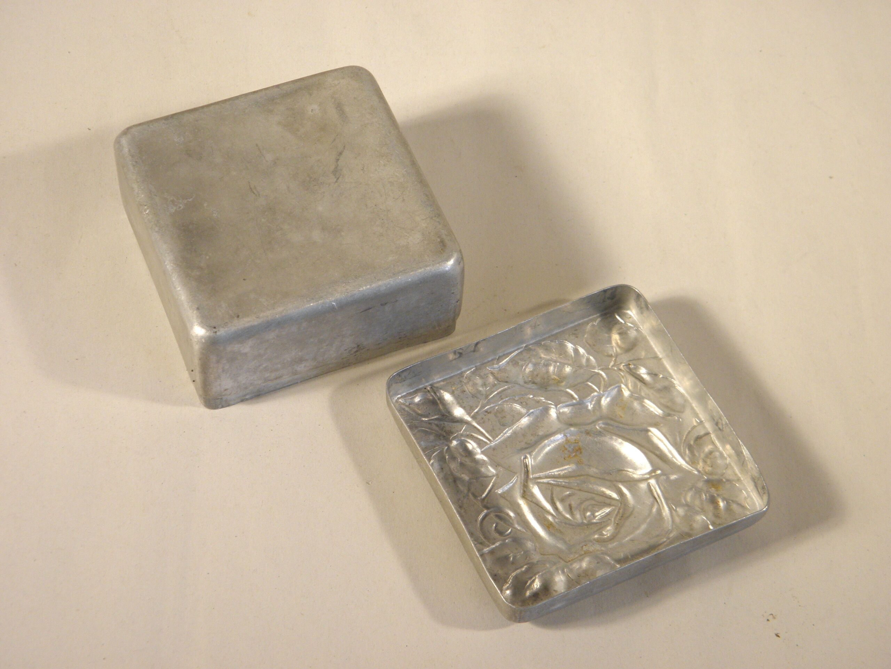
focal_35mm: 68
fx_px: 1750
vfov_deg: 21.6
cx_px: 446
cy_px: 334
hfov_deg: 28.6
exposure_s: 1/50
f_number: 4.3
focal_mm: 12.2
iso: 125
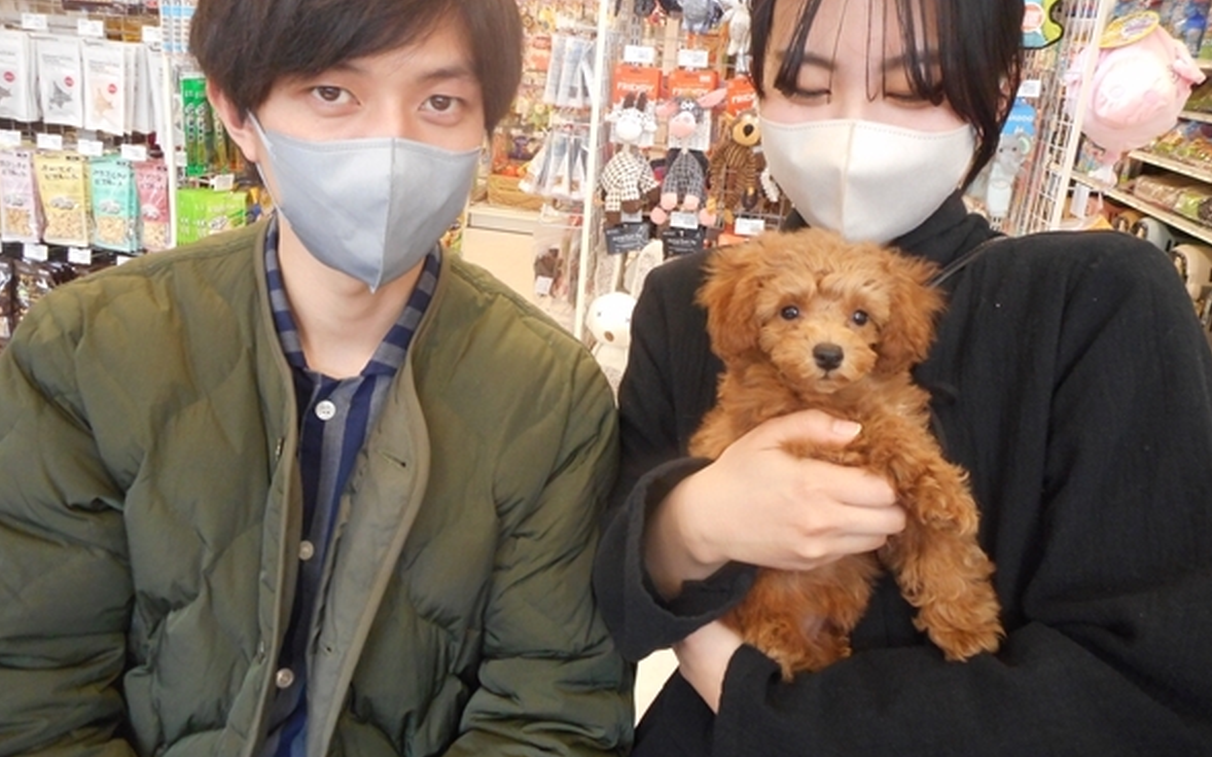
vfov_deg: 45.8
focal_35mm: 27
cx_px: 605
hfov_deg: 68.4
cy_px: 313
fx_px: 892
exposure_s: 1/30
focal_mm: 4.5
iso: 360
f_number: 3.7
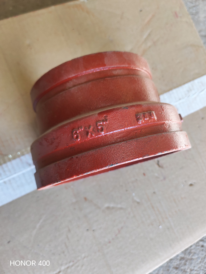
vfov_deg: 65.3
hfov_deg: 51.4
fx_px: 214
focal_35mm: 27
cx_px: 103
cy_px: 137
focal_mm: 6.12
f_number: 1.9
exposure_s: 1/100
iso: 320
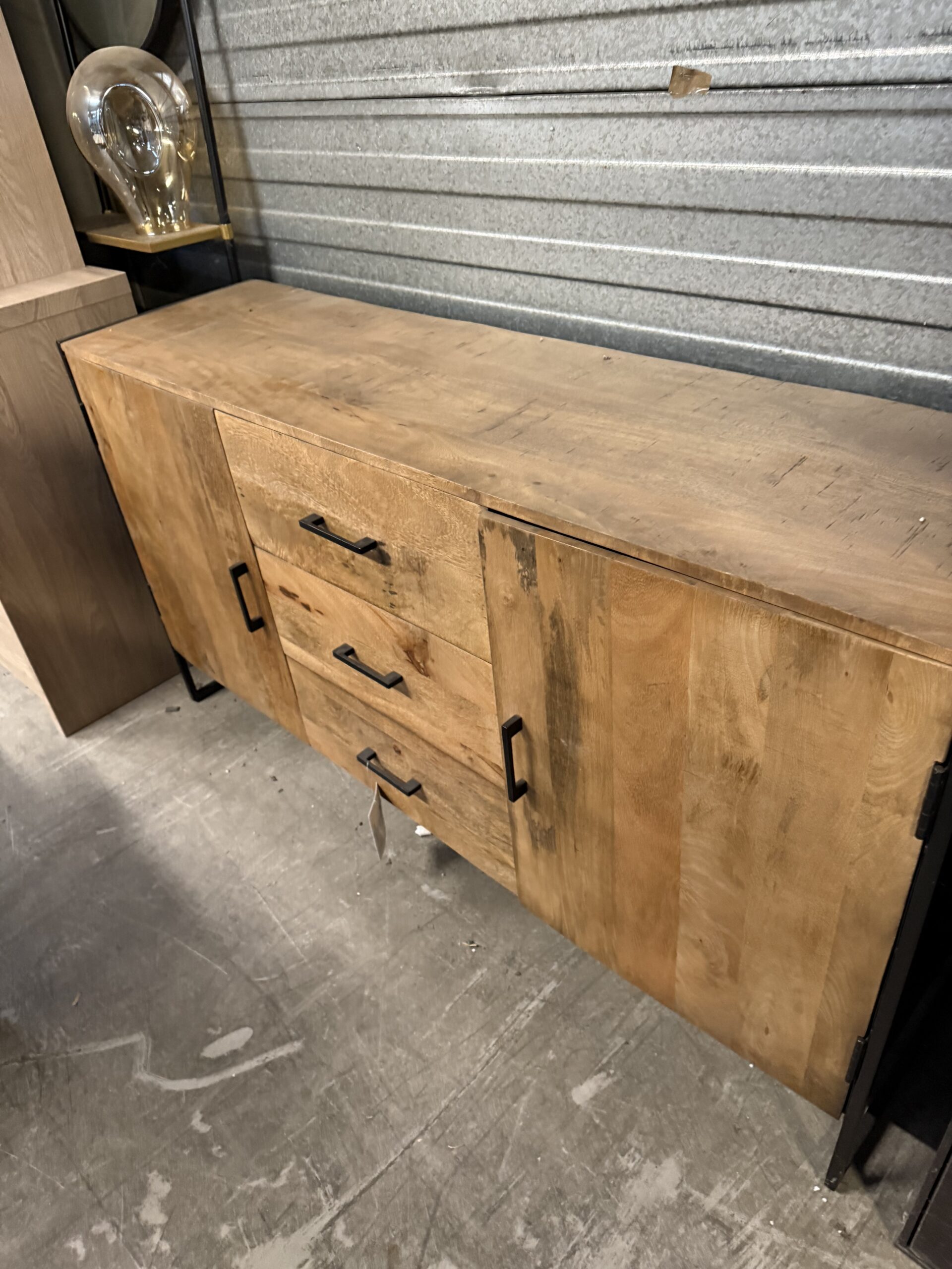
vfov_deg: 71.6
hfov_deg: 56.8
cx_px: 476
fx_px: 880
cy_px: 634
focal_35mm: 24
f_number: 1.78
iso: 640
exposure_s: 1/33
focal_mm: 6.76
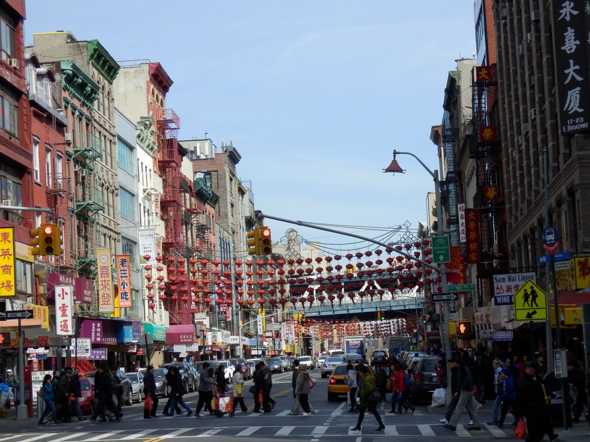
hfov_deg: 24.4
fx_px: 1364
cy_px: 221
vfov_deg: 18.4
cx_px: 295
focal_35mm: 80
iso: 80
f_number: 4.6
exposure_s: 1/500
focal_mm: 14.4
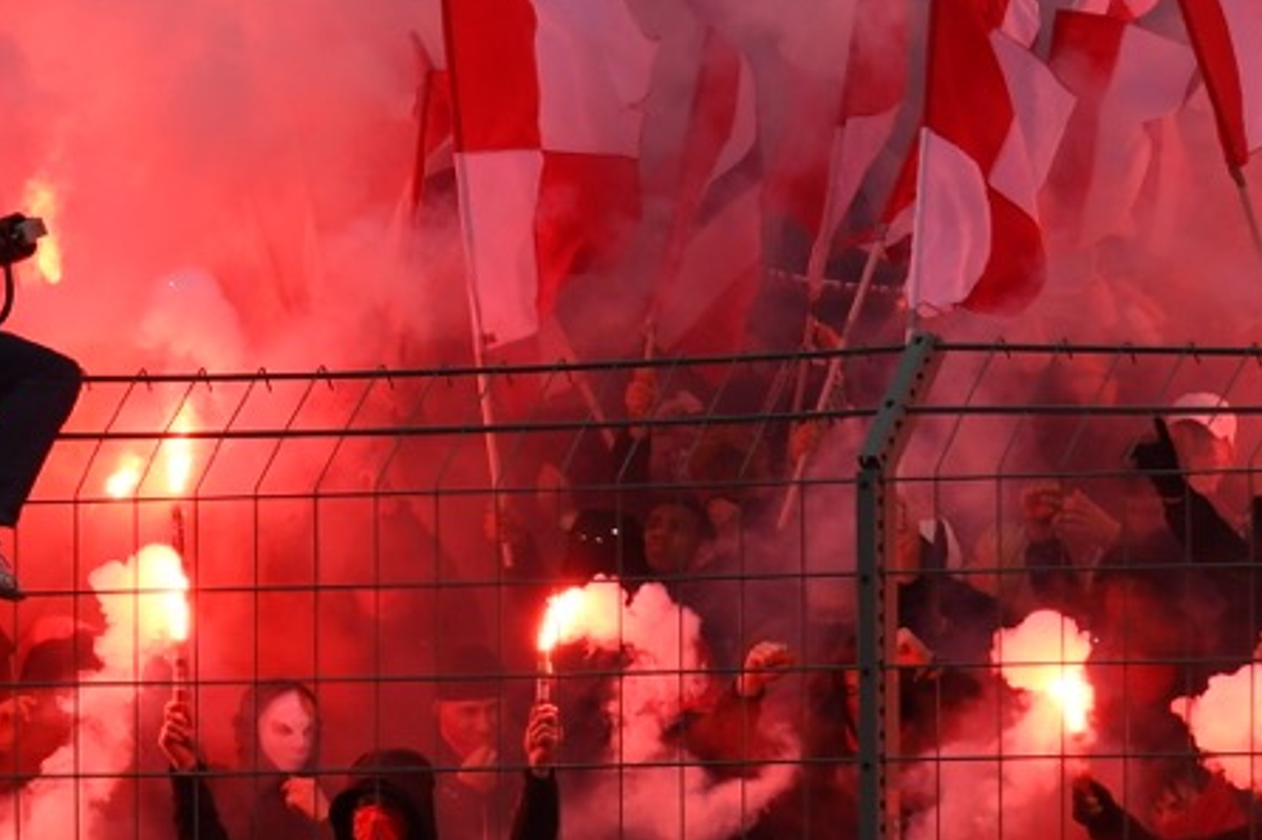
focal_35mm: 580
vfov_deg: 2.4
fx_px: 20324
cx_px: 393
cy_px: 553
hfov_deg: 3.6
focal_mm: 135
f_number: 8
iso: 640
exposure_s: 1/1600
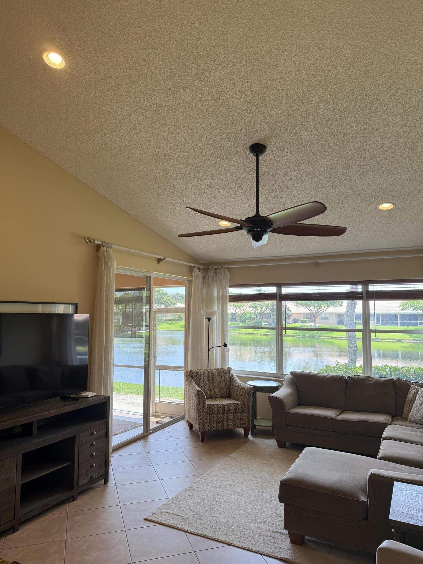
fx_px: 391
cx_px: 212
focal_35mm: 24
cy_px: 282
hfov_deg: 56.8
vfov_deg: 71.6
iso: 100
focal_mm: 6.76
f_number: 1.78
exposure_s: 1/335
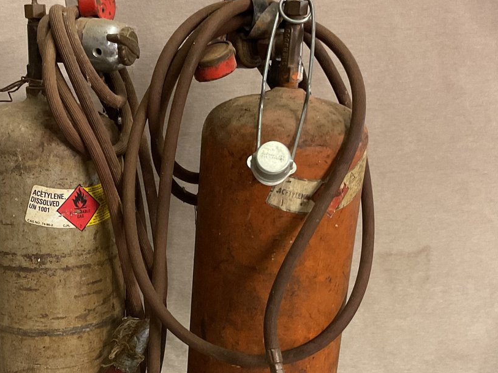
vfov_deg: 26.6
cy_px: 284
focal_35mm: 54
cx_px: 177
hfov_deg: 35.3
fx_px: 777
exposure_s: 1/40
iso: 200
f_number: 1.8
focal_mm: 3
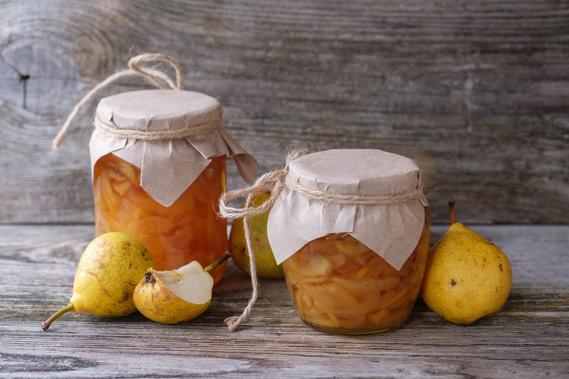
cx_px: 284
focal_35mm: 90
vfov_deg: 15.2
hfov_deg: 22.6
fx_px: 1422
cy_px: 190
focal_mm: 60
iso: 400
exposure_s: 1/120
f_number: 4
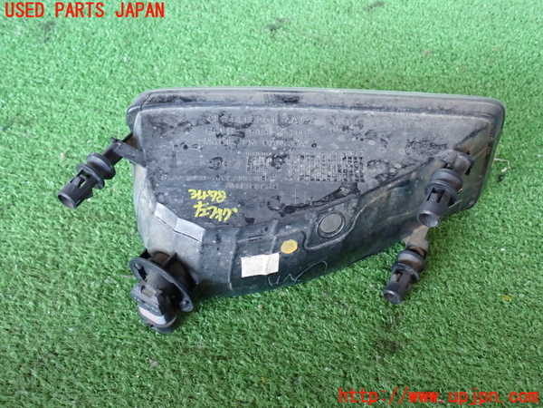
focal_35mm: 36
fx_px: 565
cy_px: 204
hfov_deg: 51.4
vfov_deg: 39.7
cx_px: 272
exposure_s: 1/40
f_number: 2.5
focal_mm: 6.37
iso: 500
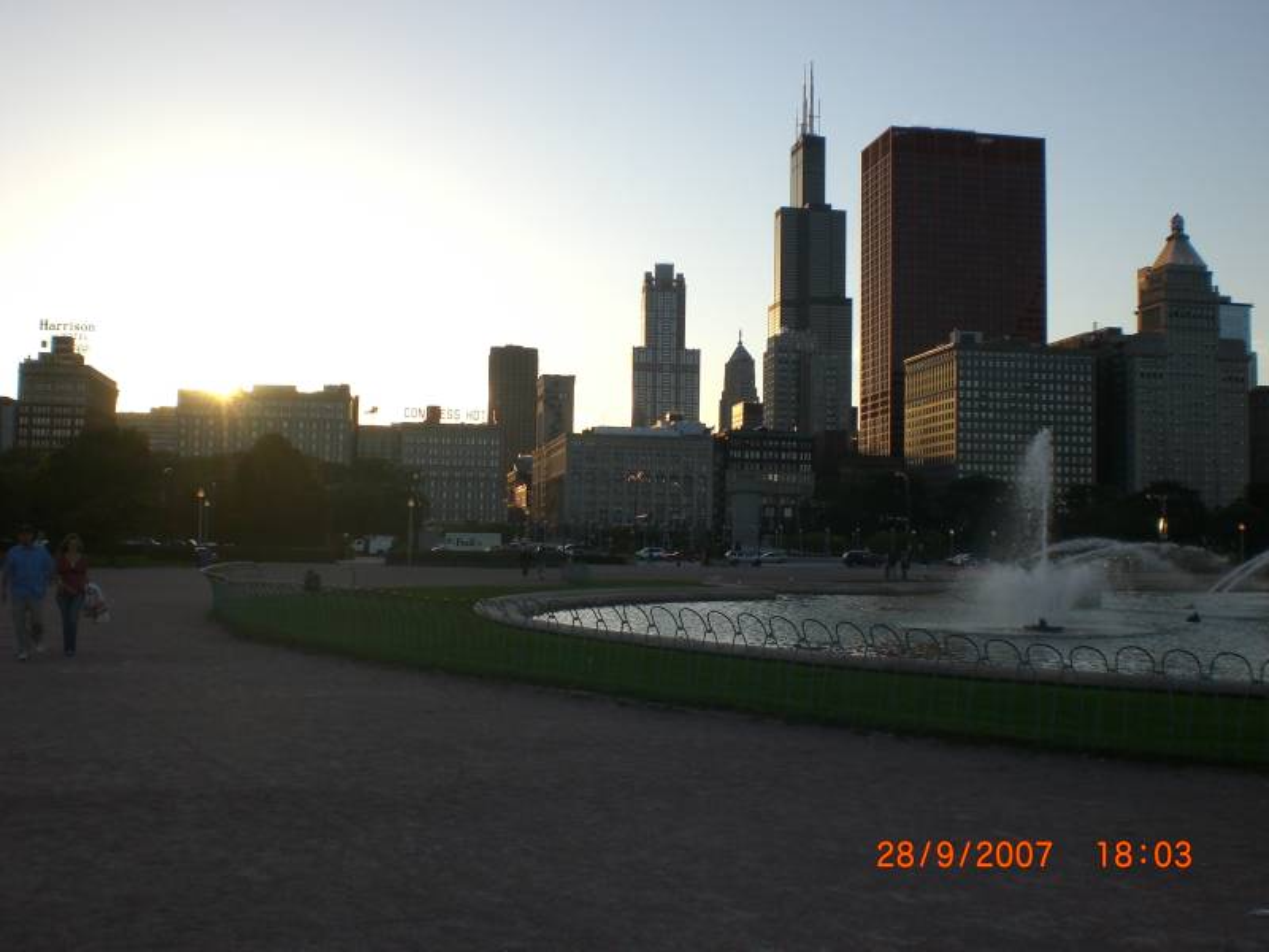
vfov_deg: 37.7
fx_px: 1393
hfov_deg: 49.0
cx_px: 634
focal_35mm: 38
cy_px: 476
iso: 50
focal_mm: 6.3
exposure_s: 1/320
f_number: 4.4
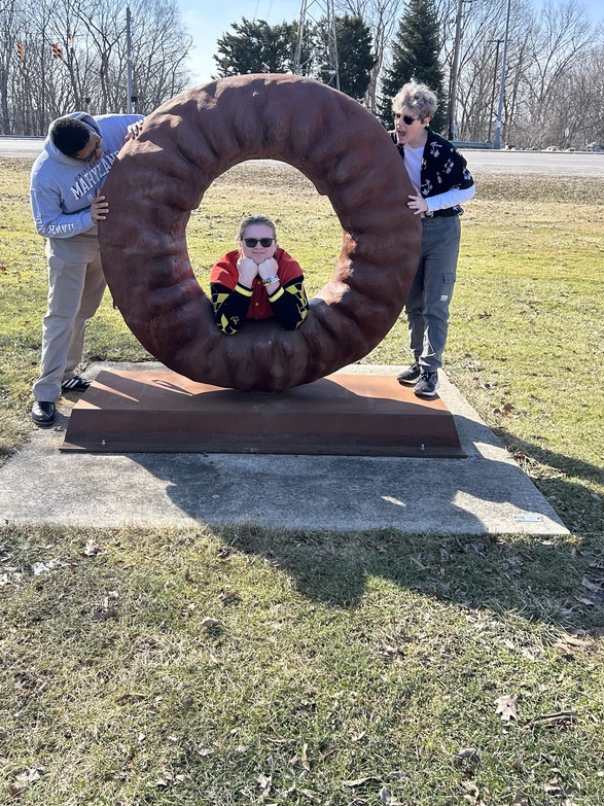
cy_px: 326
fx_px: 791
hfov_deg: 41.7
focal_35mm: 34
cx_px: 274
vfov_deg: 53.6
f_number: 1.5
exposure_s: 1/1808
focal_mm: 5.7
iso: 50
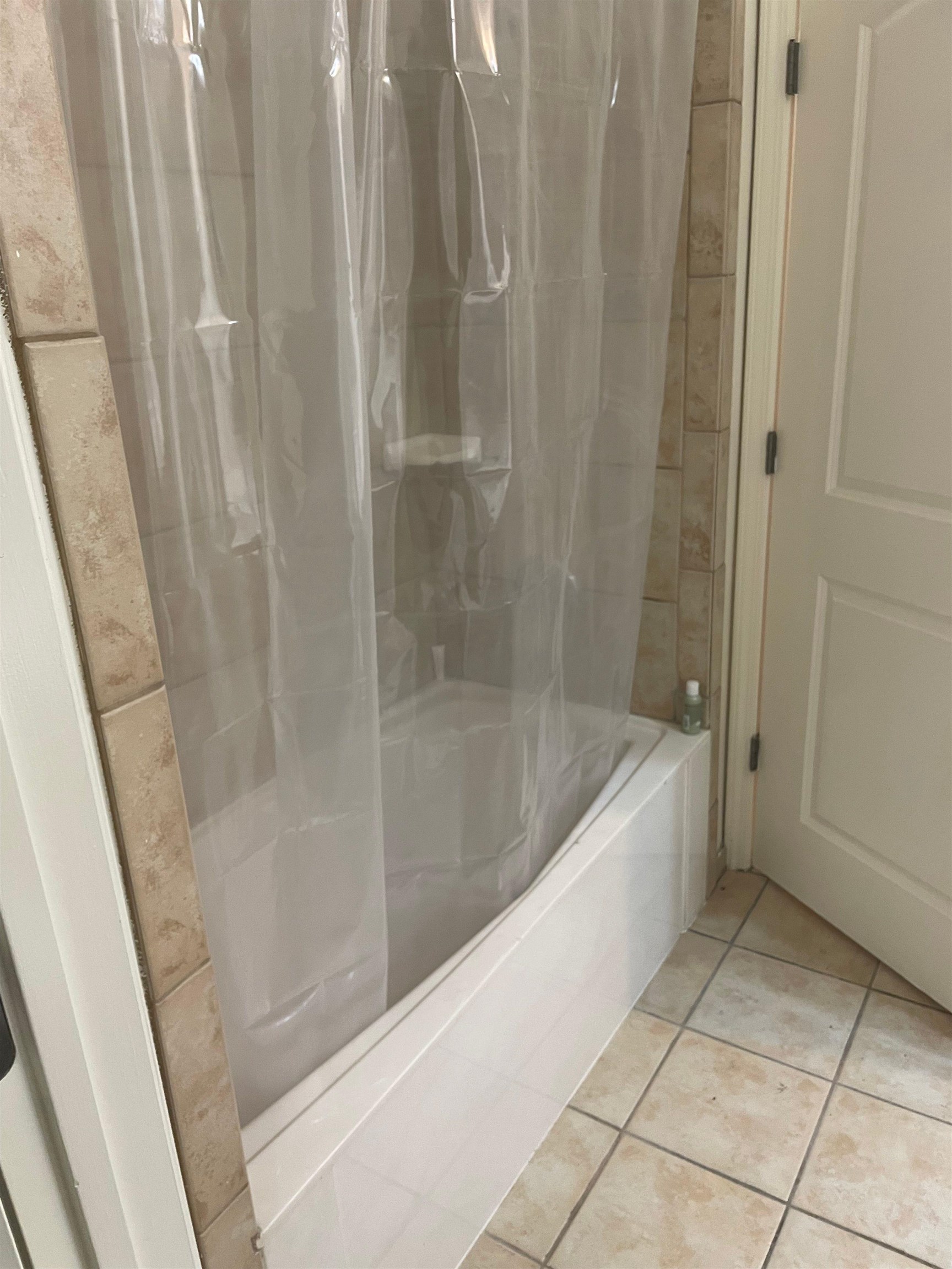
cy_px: 634
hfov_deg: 53.1
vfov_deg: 67.3
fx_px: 953
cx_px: 476
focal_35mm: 26
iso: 125
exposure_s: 1/60
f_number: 1.6
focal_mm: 4.2
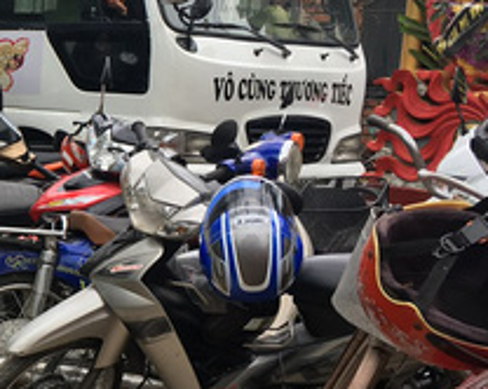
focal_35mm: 90
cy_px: 221
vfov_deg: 17.0
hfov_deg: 19.3
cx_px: -181
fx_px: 1299
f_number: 2.2
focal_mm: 4.15
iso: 25
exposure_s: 1/115
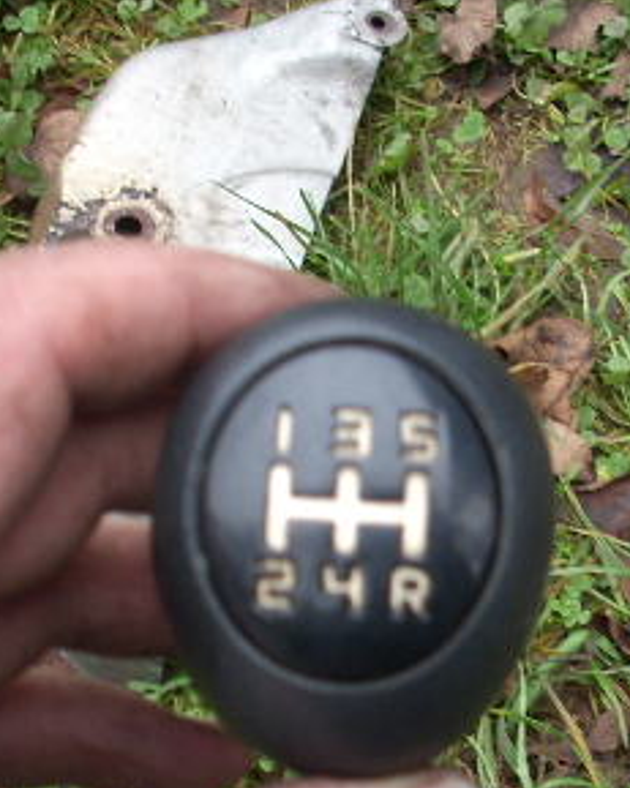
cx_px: 374
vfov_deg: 23.8
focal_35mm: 80
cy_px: 515
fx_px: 1866
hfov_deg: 19.2
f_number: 2.8
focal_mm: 6.2
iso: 64
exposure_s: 1/46.2
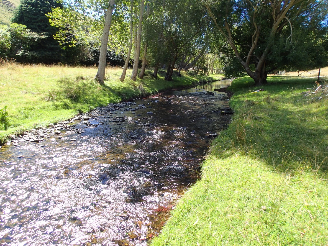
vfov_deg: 54.9
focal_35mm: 25
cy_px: 123
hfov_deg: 69.4
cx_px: 164
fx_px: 237
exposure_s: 1/320
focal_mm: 4.5
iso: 100
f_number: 2.8
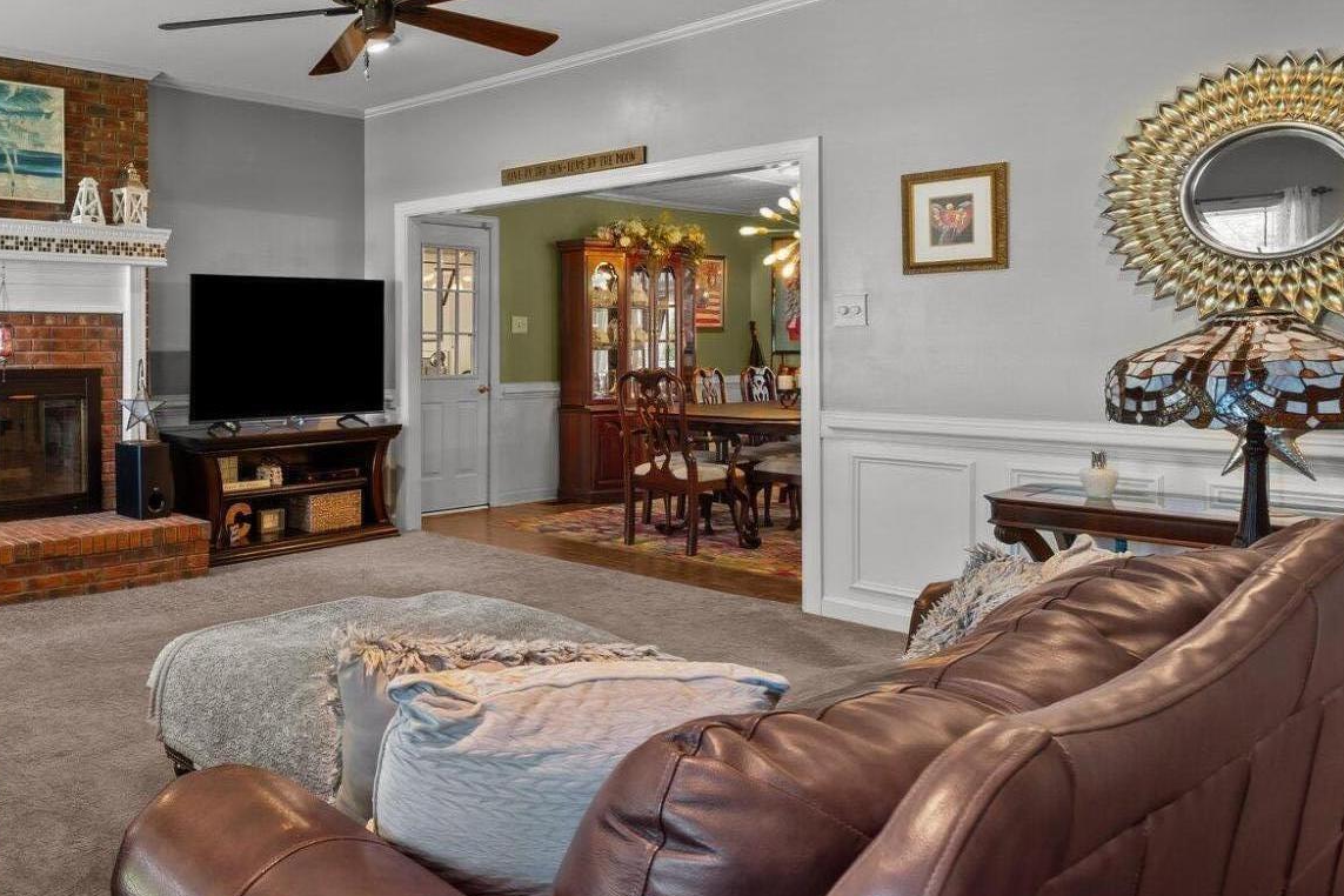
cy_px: 360
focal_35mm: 28
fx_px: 1045
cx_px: 223
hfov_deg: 59.1
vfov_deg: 46.2
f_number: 8
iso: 400
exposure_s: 1
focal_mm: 16
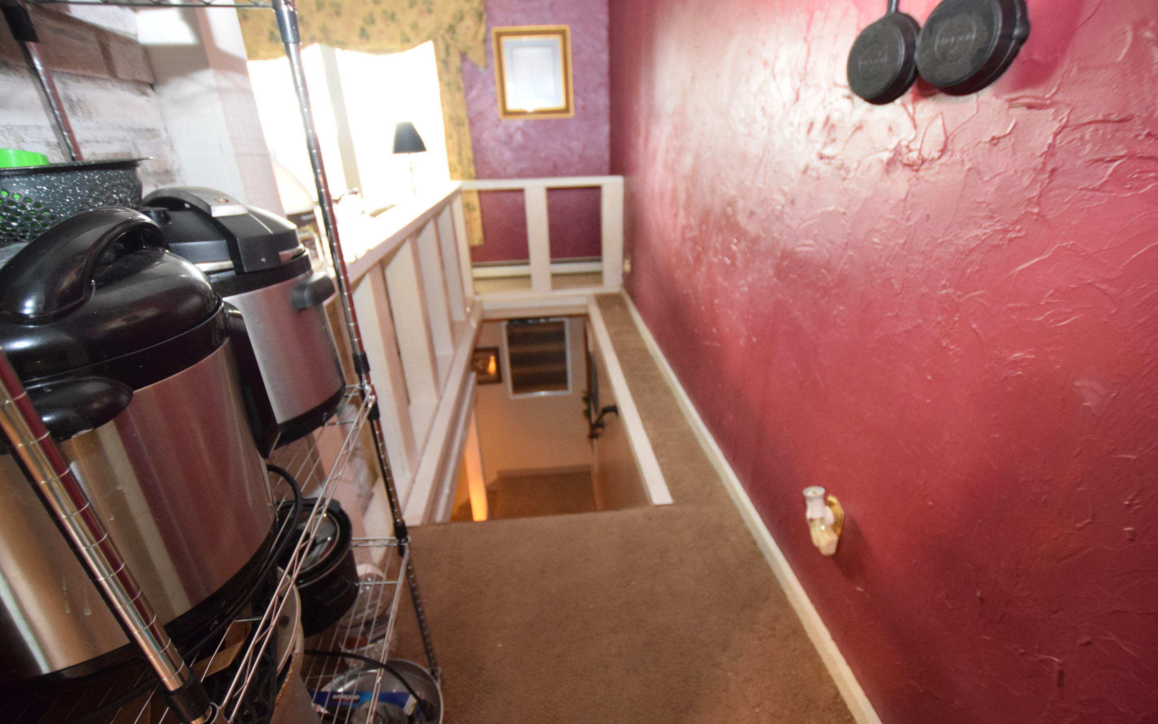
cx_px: 588
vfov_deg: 71.2
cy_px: 387
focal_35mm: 16
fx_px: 505
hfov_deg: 97.8
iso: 3200
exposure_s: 1/60
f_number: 3.5
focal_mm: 10
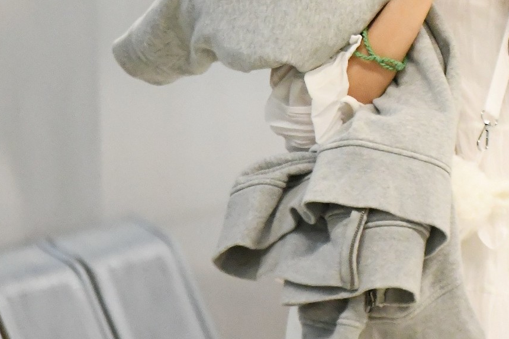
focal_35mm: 476
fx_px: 6728
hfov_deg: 4.3
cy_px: -52
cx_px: 450
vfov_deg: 2.9
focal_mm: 200
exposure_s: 1/320
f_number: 2.8
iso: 6400
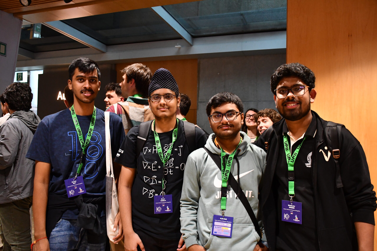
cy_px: 126
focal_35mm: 33
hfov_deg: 57.2
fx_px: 346
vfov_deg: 40.0
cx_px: 188
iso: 3200
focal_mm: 22
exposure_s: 1/80
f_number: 3.5
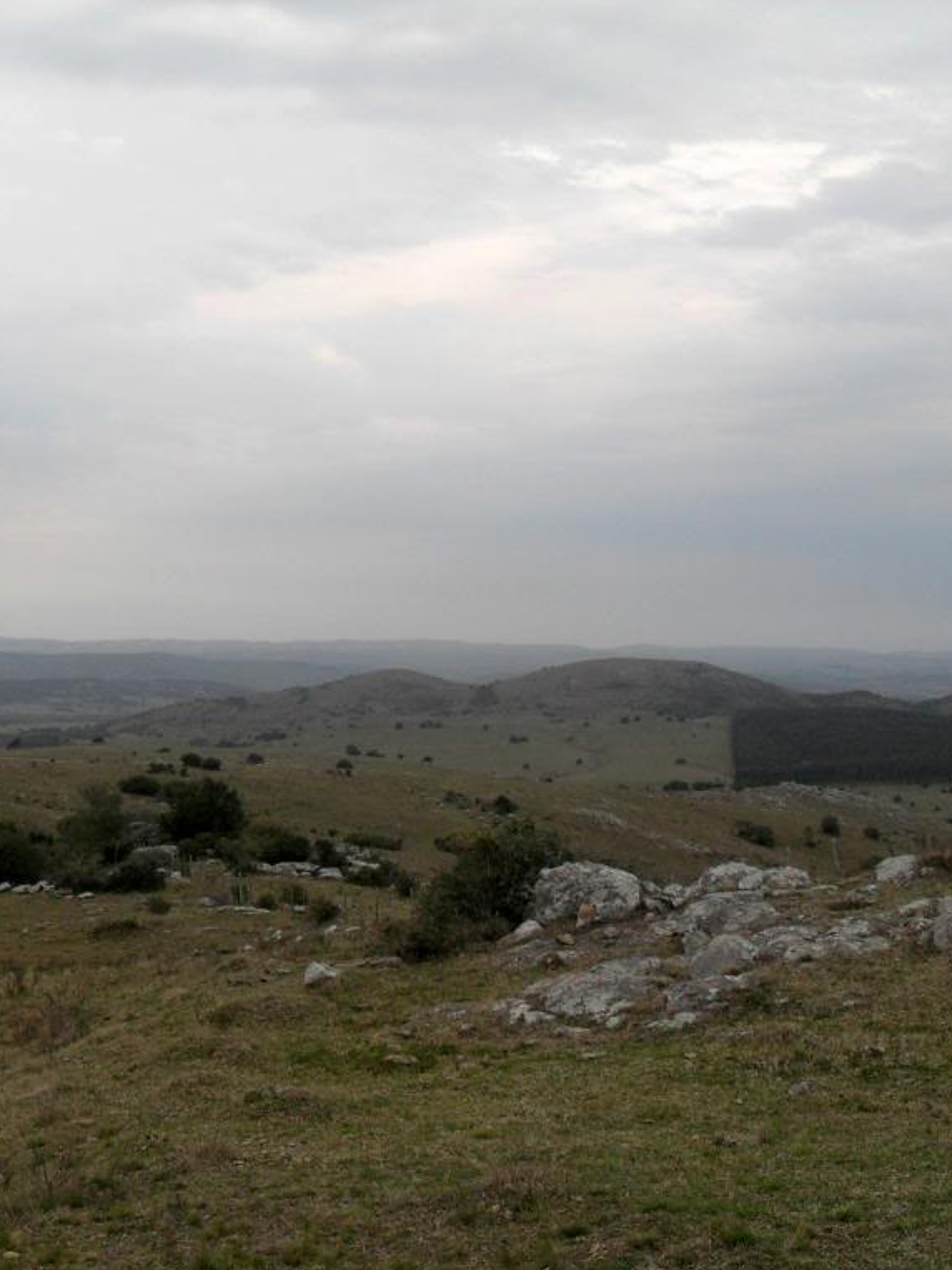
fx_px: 1724
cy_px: 637
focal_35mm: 47
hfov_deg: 30.8
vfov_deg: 40.4
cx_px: 416
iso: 100
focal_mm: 6.2
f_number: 2.8
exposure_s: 1/500
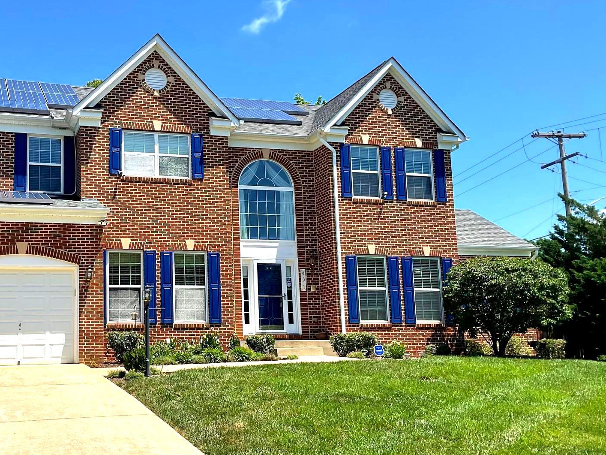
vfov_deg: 34.4
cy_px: 235
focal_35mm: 42
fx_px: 735
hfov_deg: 43.8
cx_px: 180
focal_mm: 3
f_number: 1.8
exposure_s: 1/2141
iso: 16
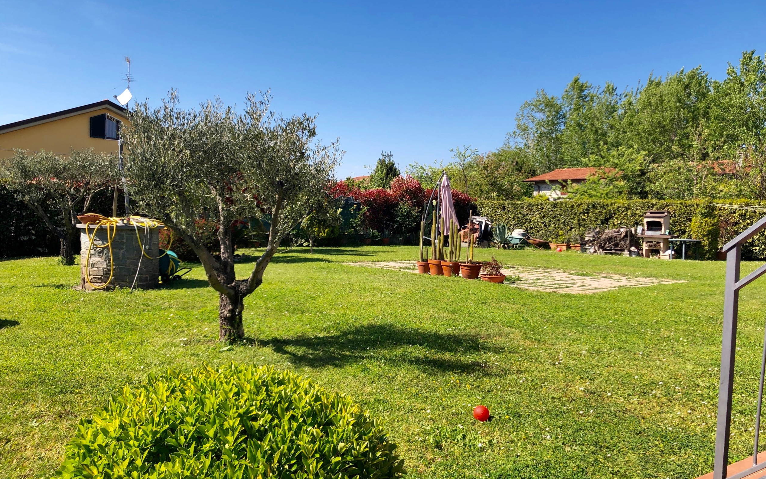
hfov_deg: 62.9
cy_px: 232
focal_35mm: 30
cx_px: 386
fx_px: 626
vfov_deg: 41.8
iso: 20
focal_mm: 4
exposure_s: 1/1333
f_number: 1.8
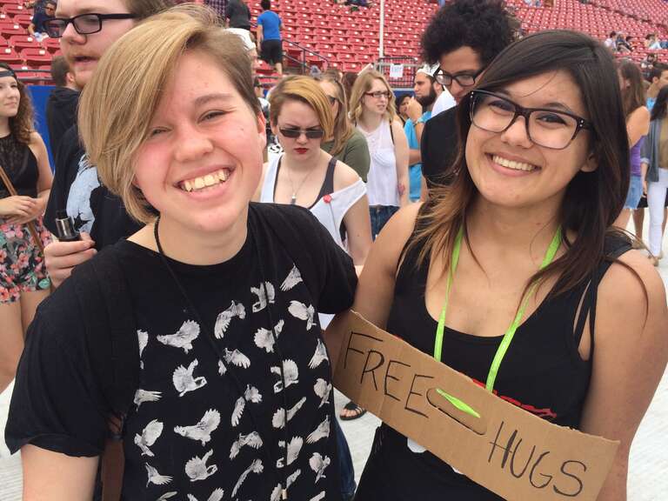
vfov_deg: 48.2
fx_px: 560
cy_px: 250
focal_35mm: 29
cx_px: 334
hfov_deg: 61.7
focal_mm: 4.15
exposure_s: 1/977
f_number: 2.2
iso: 32
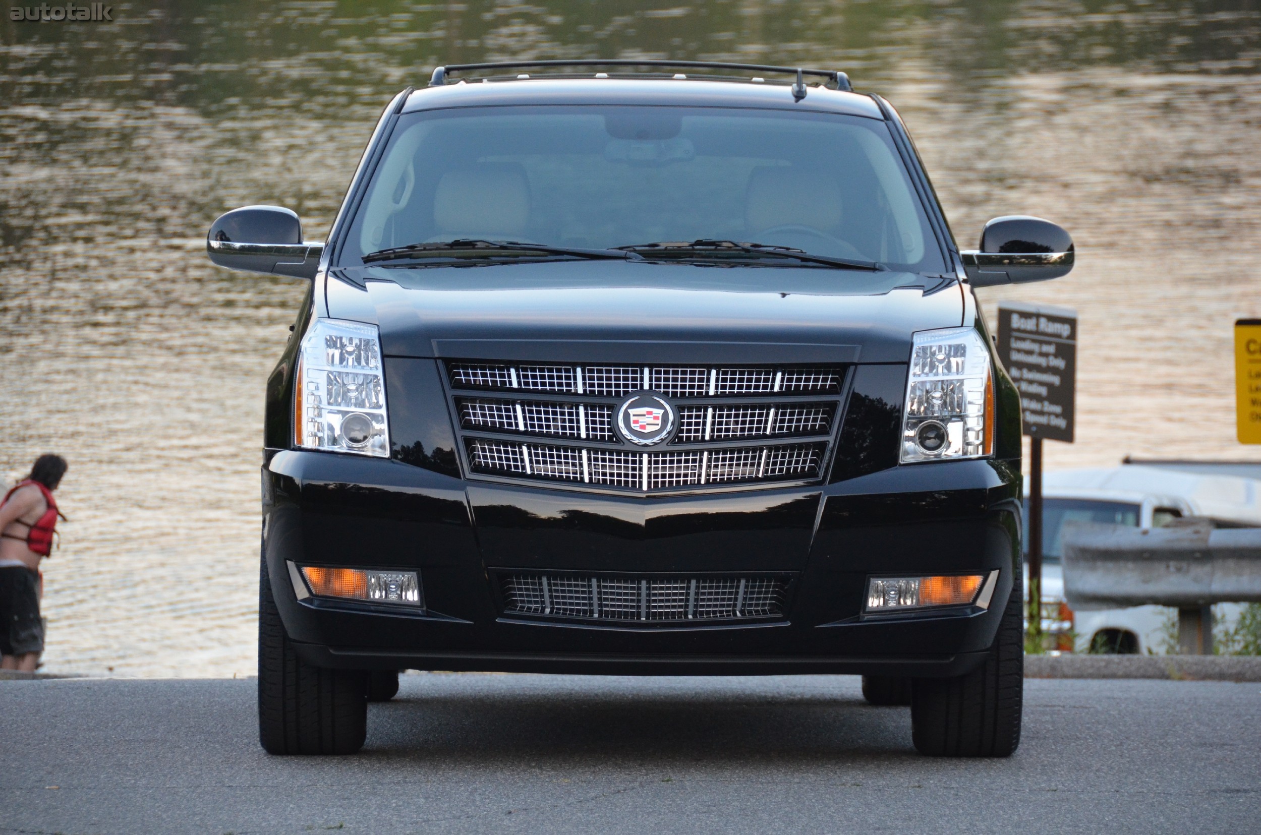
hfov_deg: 9.2
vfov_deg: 6.1
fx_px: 7865
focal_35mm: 225
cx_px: 630
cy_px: 418
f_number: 5.6
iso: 1600
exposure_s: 1/200
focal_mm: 150
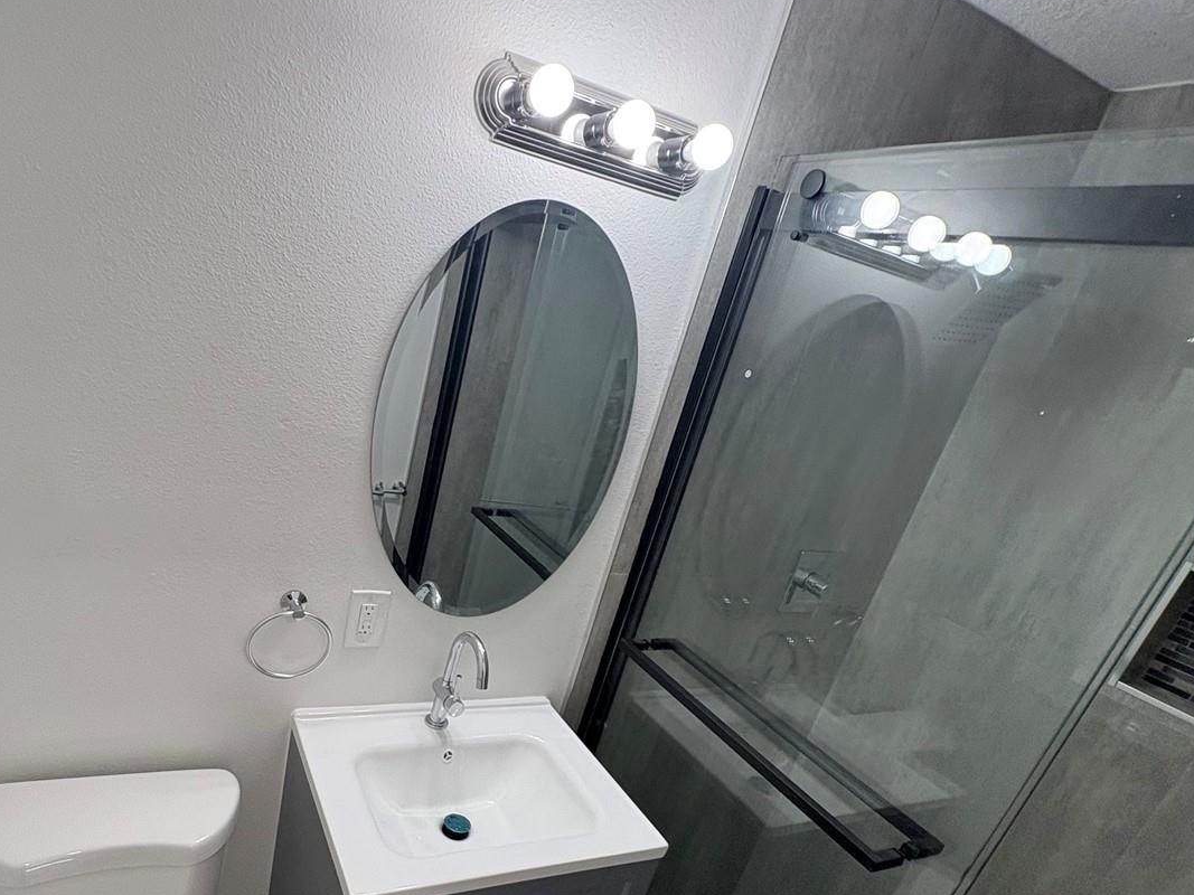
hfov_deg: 77.7
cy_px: 584
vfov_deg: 62.1
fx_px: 724
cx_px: 452
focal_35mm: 21
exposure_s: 1/120
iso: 125
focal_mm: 2.22
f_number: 2.2
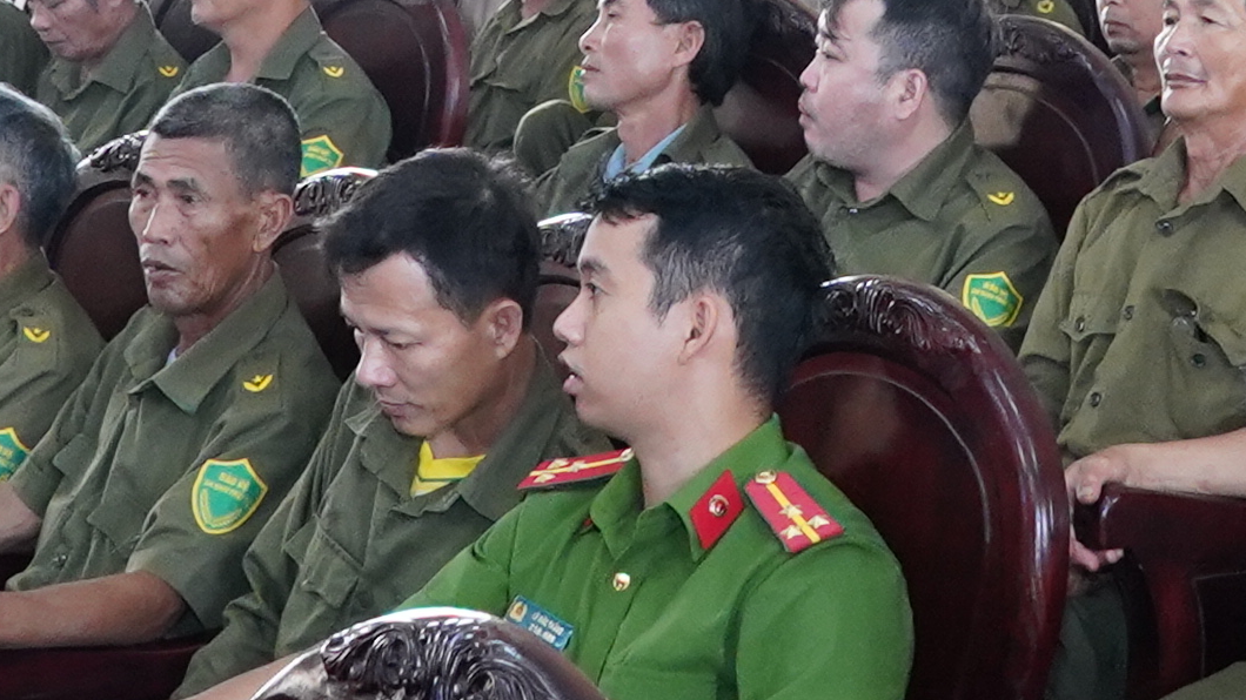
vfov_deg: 11.1
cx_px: 737
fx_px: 3469
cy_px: -361
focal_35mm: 105
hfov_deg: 20.3
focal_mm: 18
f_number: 6.3
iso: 3200
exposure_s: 1/80
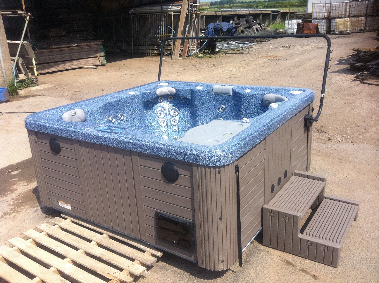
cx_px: 190
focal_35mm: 35
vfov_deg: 40.6
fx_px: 383
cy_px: 142
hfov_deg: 52.7
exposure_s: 1/1257
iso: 80
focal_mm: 3.85
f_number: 2.8
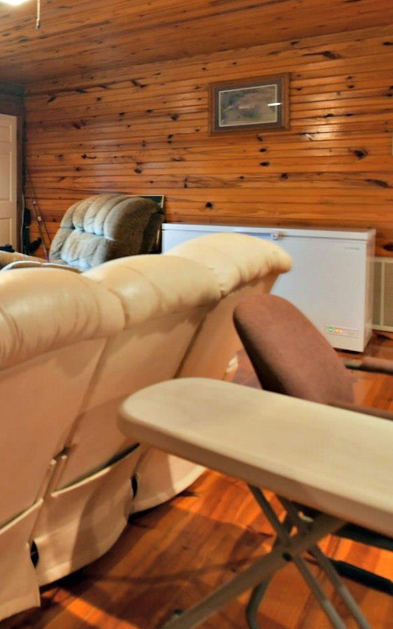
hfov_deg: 29.4
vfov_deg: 61.1
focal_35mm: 30
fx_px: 514
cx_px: -169
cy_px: 202
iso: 2500
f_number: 4
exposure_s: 1/60
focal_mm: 14
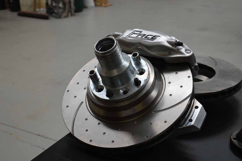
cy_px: 80
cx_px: 121
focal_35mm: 52
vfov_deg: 25.7
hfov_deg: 37.9
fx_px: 353
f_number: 5.6
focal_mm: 35
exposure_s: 1/125
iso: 280
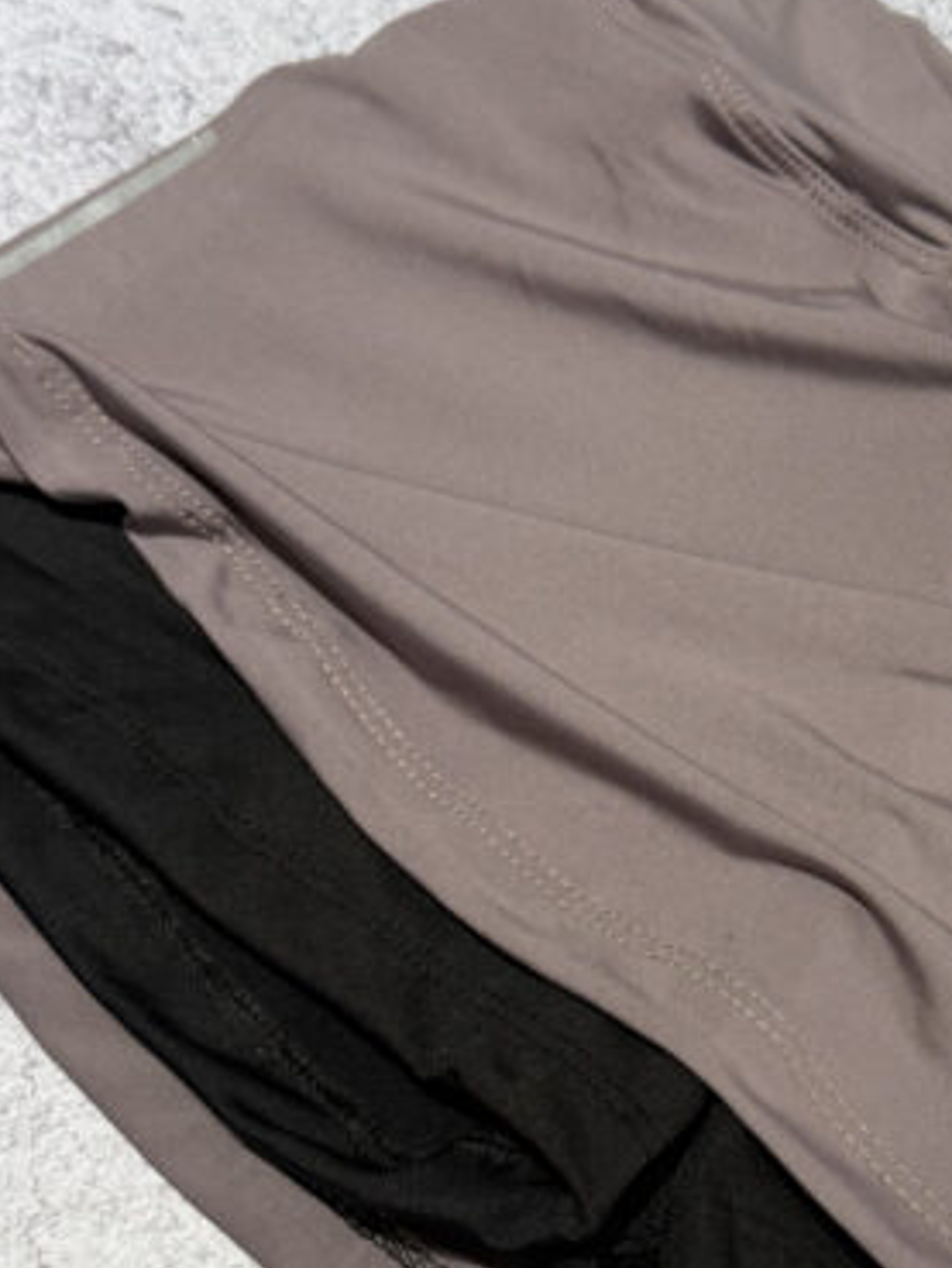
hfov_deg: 27.8
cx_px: 660
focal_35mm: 52
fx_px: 1906
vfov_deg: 36.6
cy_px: 801
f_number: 1.78
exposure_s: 1/100
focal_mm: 6.76
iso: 125
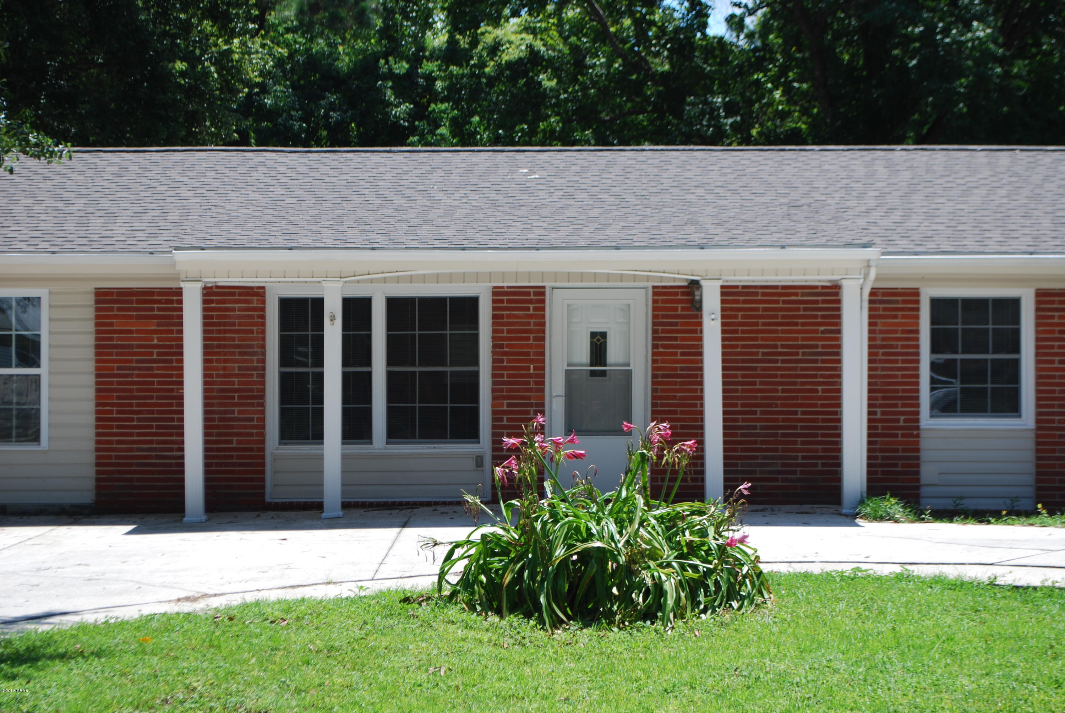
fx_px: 2044
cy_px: 356
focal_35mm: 69
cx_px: 532
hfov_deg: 29.2
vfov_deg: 19.8
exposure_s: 1/200
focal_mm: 46
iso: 100
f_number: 7.1
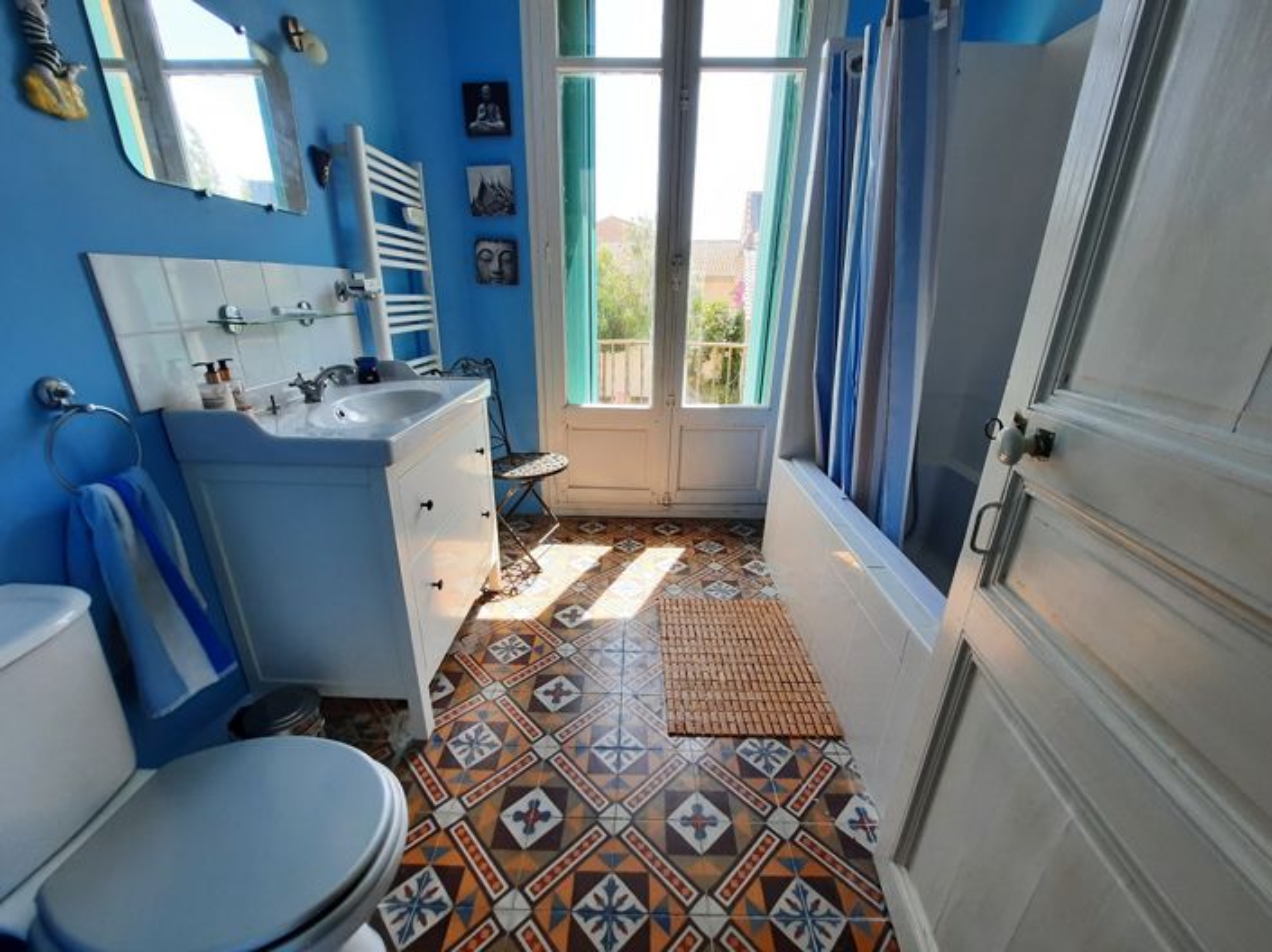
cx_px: 636
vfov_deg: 89.9
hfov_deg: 106.2
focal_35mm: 13
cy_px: 476
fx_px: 477
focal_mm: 1.74
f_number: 2.2
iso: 40
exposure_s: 1/100
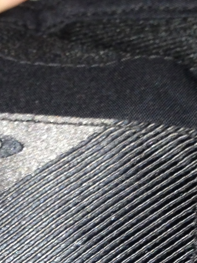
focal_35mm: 119
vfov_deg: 16.2
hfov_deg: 12.4
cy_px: 273
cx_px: 39
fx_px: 903
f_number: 2.4
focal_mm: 4.13
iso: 80
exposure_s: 1/20
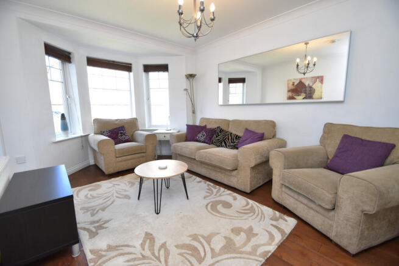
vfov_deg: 77.4
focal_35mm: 15
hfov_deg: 100.4
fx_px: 166
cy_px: 133
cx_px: 200
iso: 800
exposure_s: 1/250
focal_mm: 10
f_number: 3.5
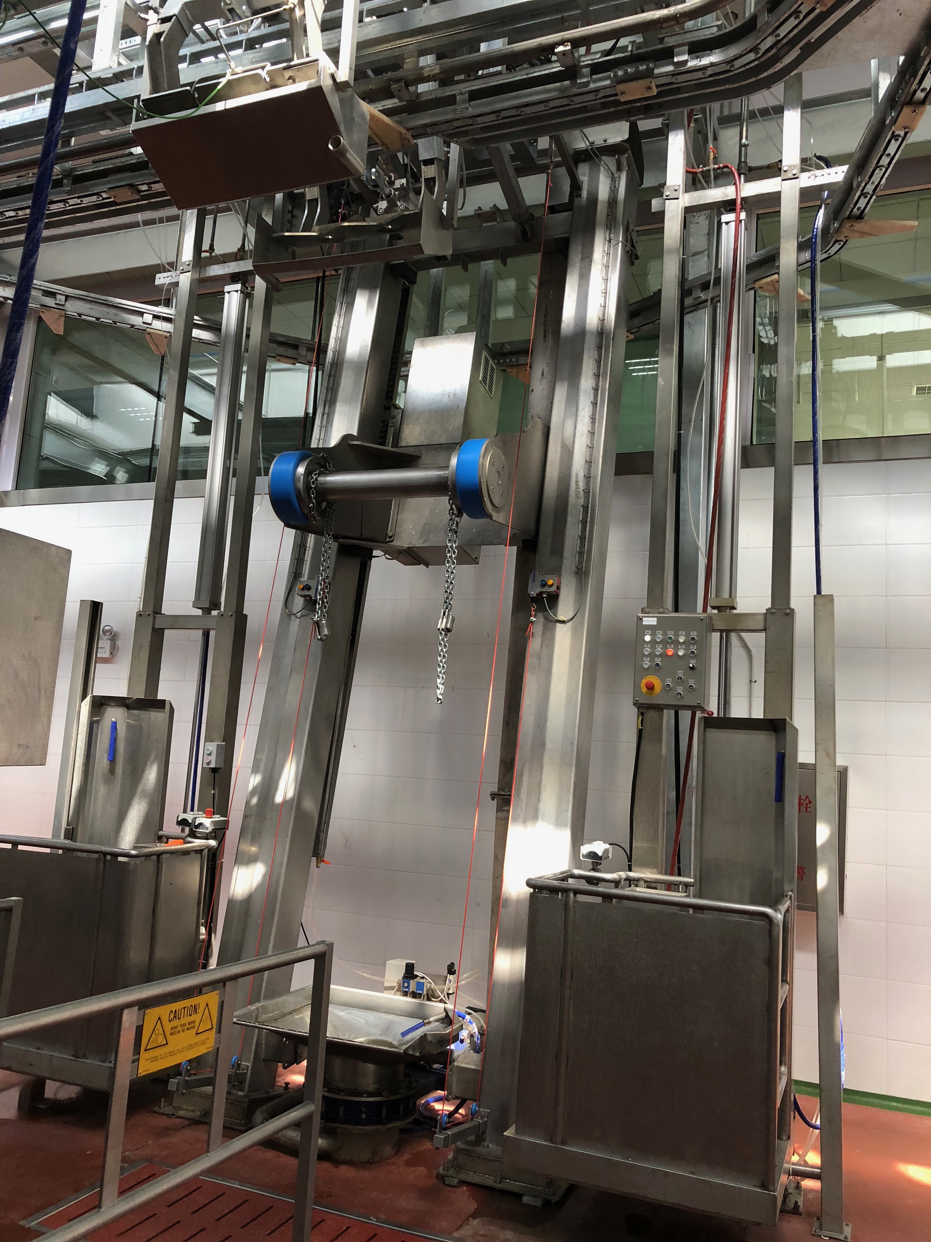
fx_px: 1004
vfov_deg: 63.4
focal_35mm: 28
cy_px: 621
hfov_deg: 49.7
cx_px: 466
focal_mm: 4
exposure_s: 1/30
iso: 32
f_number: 1.8
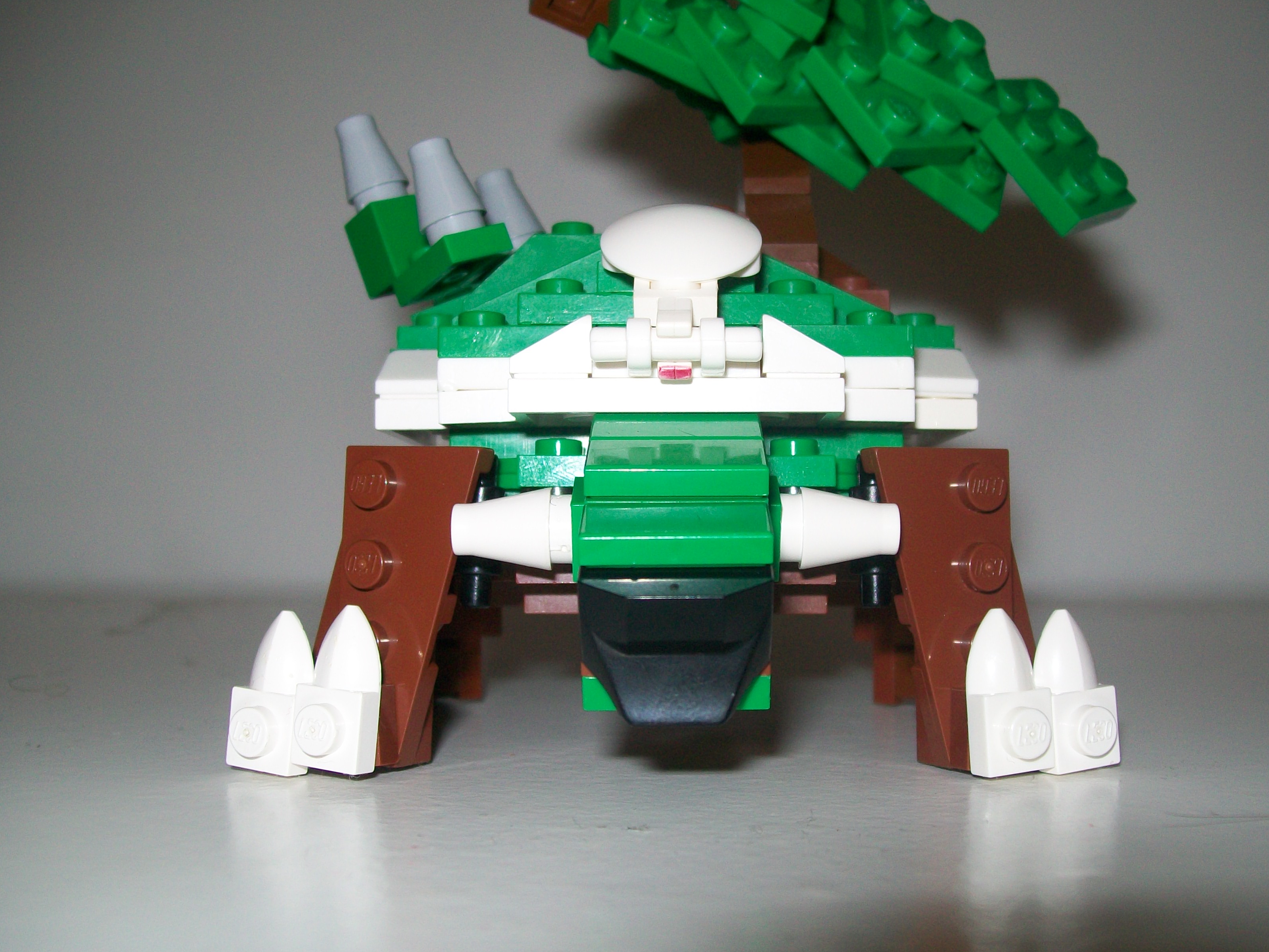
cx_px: 670
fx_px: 1430
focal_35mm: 39
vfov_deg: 36.8
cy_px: 482
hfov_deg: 47.8
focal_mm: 6
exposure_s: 1/60
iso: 64
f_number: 2.7
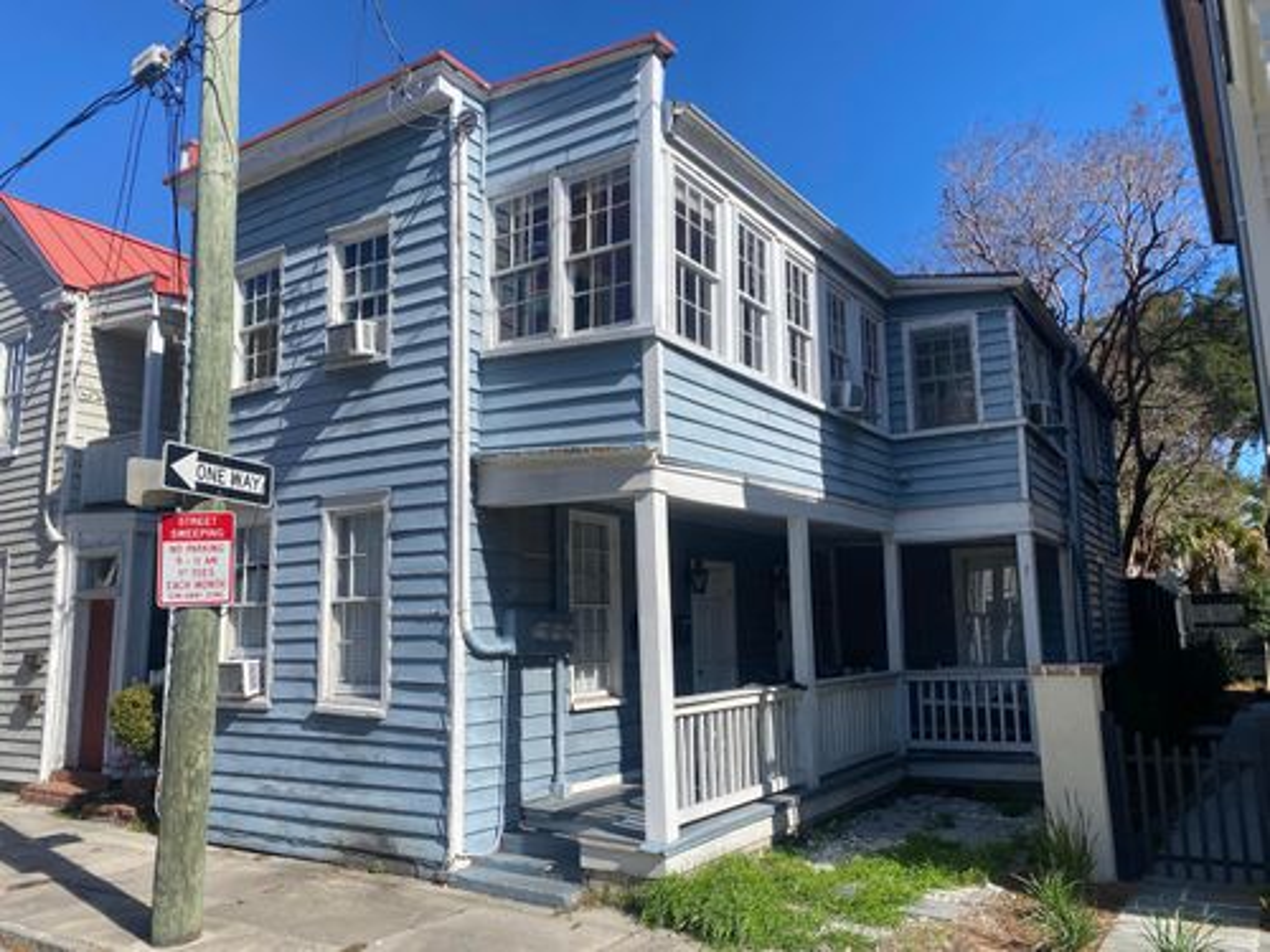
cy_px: 476
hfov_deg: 67.3
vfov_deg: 53.1
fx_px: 954
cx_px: 635
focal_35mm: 26
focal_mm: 4.25
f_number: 1.8
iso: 32
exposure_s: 1/3401
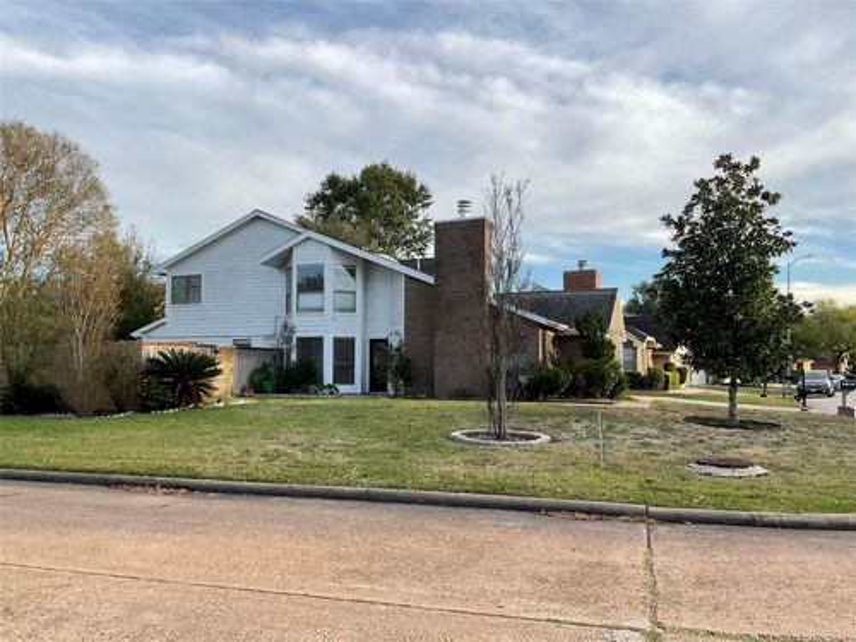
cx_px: 428
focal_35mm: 29
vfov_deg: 48.2
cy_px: 321
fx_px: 717
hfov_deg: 61.7
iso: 16
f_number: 1.8
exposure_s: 1/816
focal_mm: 3
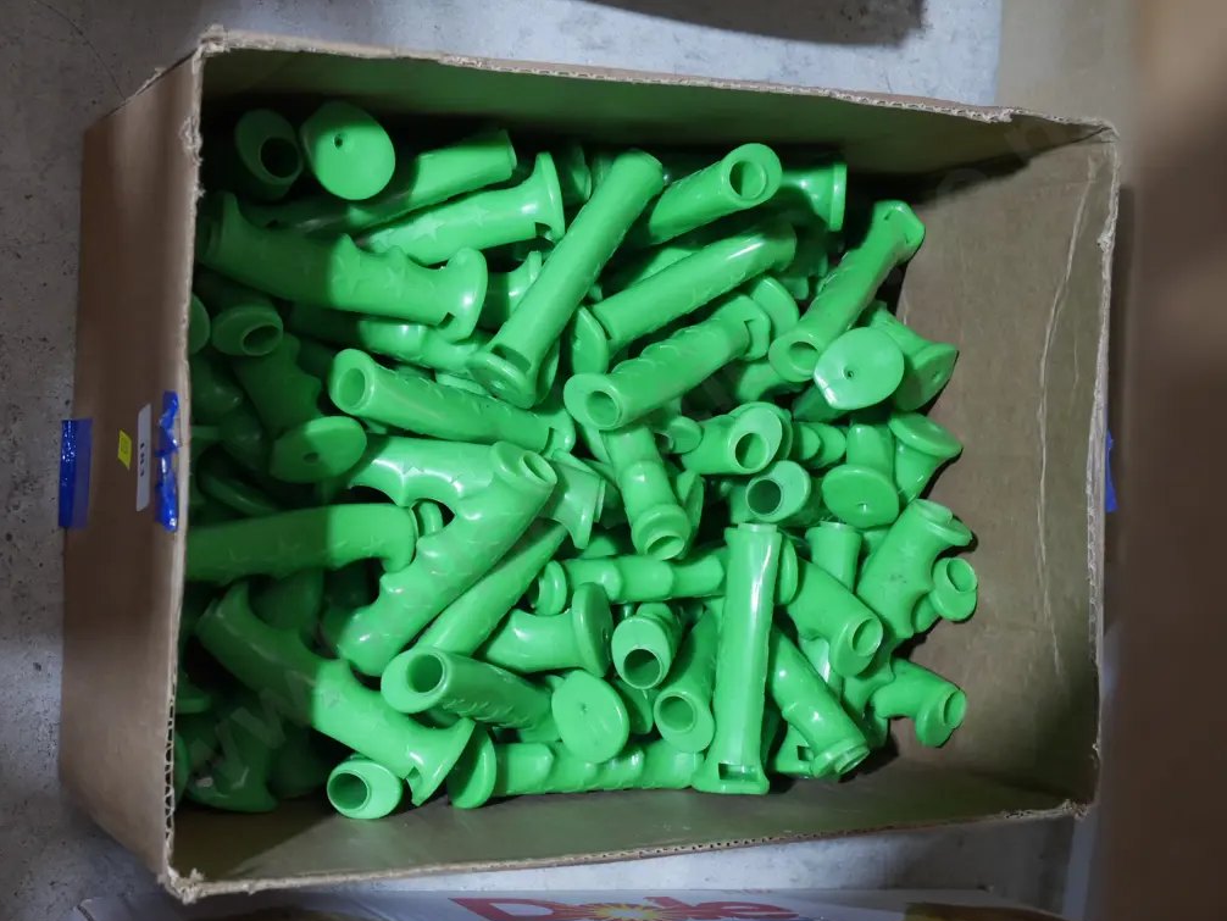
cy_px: 467
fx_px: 2021
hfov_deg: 33.8
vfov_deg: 25.7
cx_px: 604
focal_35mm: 57
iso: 1600
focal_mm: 28
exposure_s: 1/60
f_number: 5.3
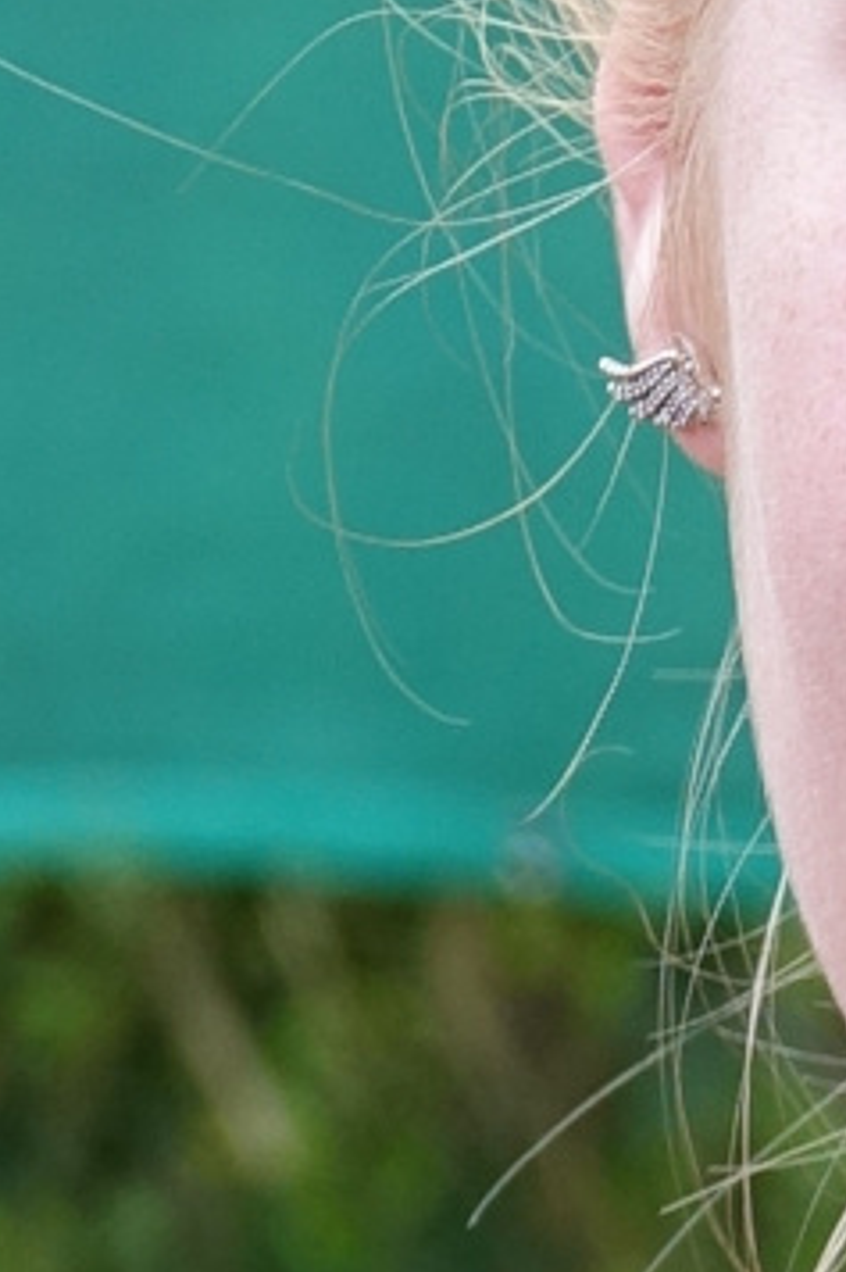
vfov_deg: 7.0
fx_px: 10408
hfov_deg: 4.6
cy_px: 554
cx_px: 1728
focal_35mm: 295
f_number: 3.5
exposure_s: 1/100
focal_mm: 25.61
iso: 100
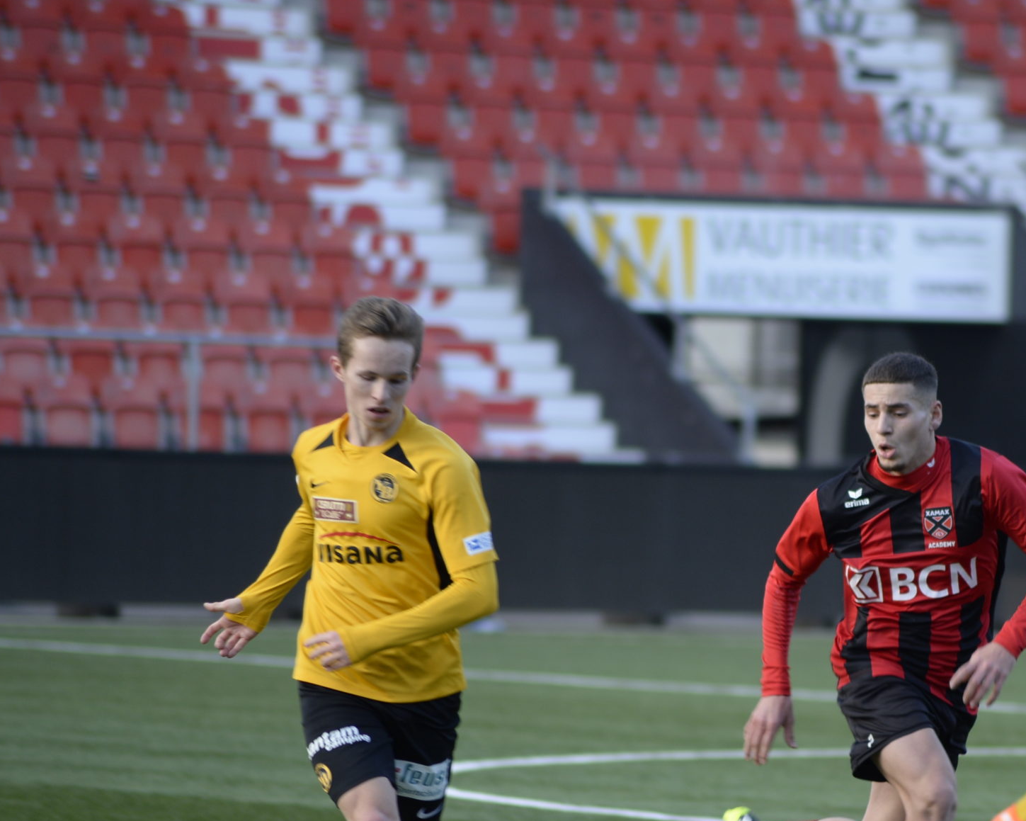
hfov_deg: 4.7
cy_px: 564
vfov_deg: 3.7
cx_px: 821
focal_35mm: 414
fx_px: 12571
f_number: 5
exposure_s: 1/250
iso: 400
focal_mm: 250
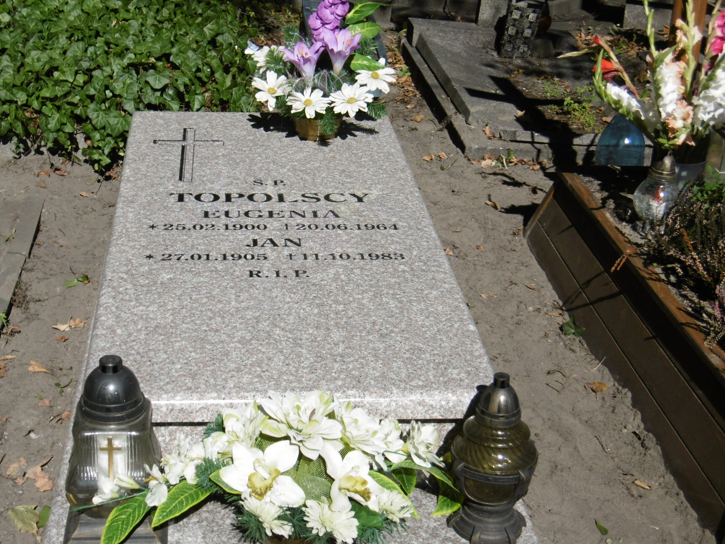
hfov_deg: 32.7
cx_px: 326
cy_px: 282
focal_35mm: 59
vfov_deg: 24.8
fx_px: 1236
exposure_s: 1/250
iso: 100
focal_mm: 9.2
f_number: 10.1
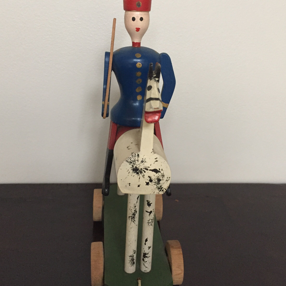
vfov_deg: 47.1
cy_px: 126
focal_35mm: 35
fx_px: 327
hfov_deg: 47.2
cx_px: 141
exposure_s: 1/25
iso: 250
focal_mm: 4.15
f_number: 2.2
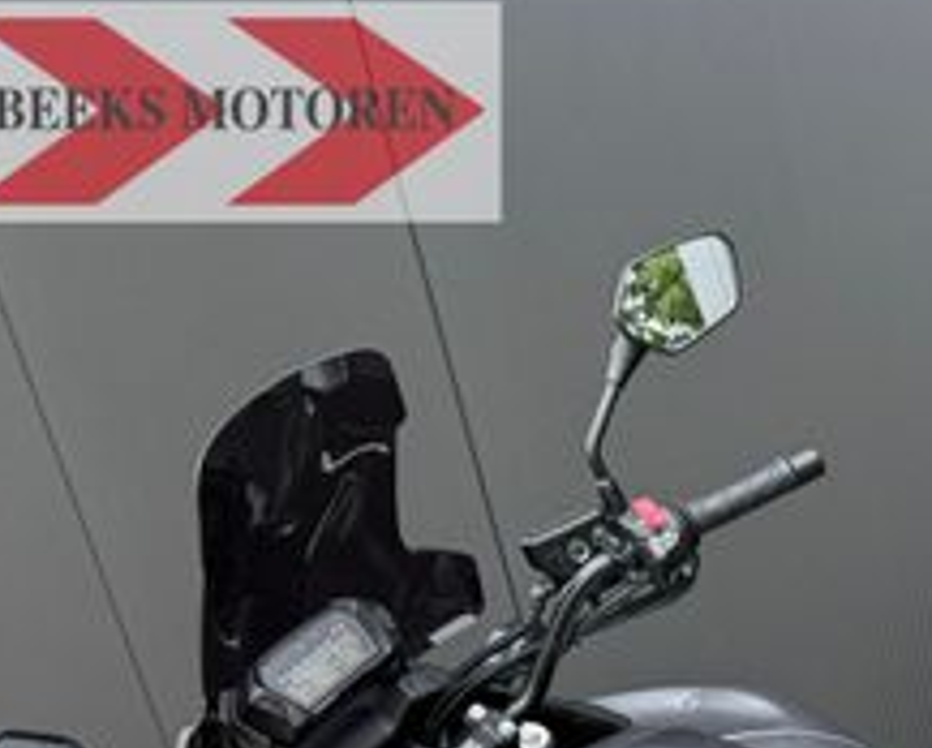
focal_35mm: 69
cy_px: 967
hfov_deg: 23.8
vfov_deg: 20.3
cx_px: 1250
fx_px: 1905
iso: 100
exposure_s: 1/1250
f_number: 1.78
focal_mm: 6.76
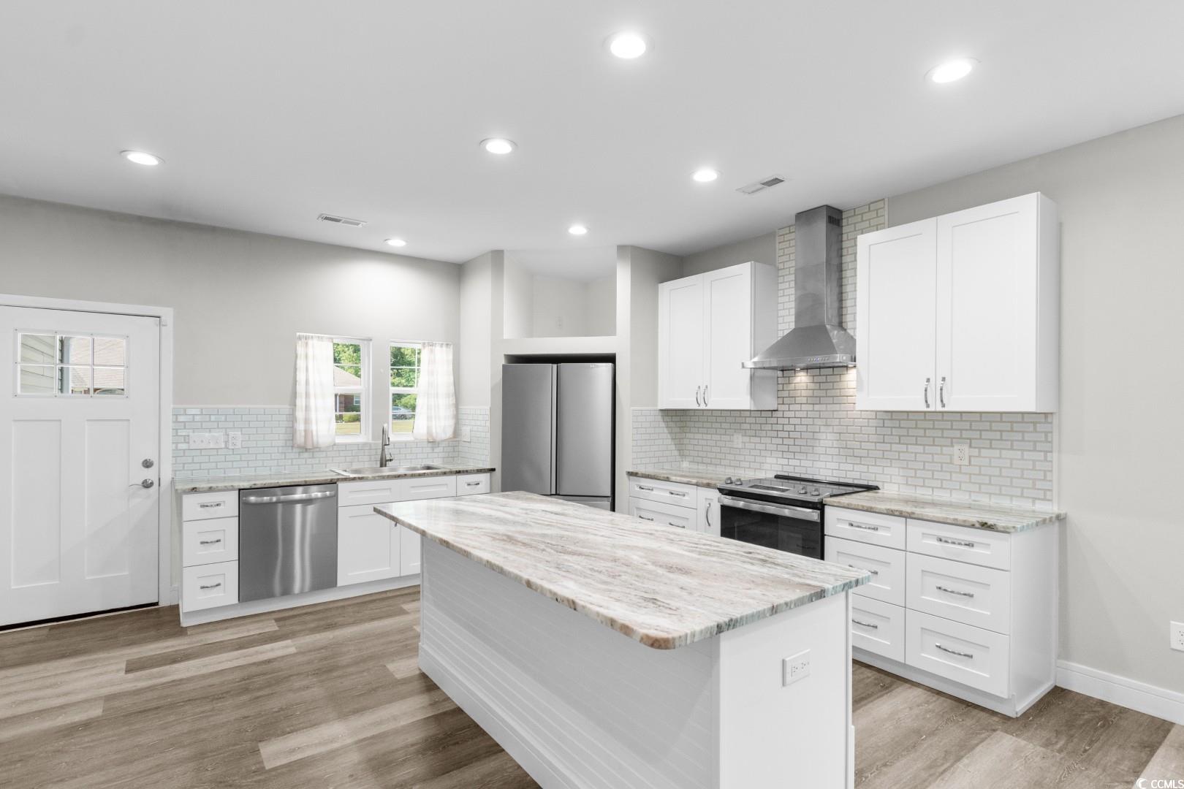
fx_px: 559
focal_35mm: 17
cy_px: 394
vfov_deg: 70.4
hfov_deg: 93.3
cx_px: 592
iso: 100
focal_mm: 11.5
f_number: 4.8
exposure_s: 1/1.25
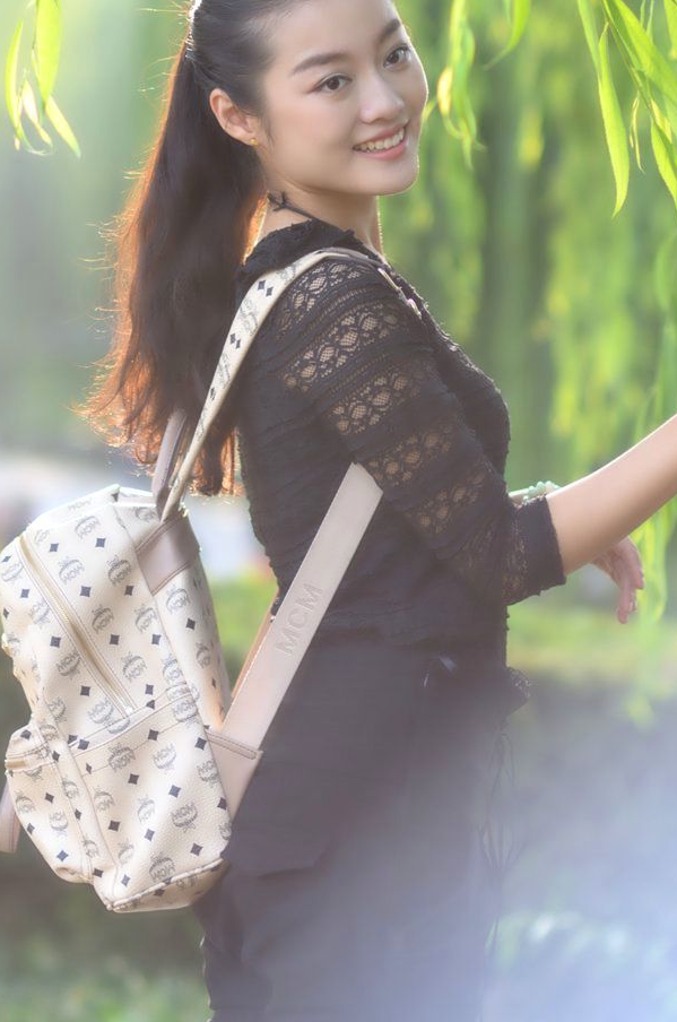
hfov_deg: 7.9
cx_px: 330
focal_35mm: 174
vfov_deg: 11.9
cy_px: 416
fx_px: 4920
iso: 100
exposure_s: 1/200
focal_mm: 85
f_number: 2.2
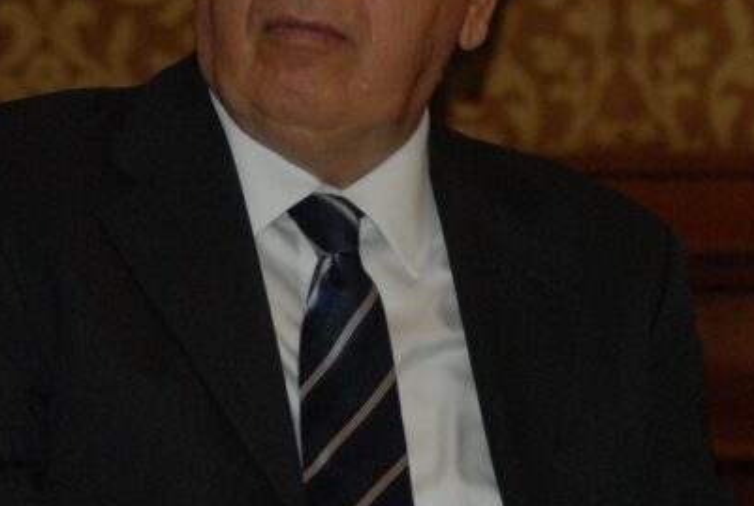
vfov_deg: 4.3
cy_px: 131
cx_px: 338
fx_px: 6757
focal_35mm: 322
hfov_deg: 6.4
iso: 1000
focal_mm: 100
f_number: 4
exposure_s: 1/80
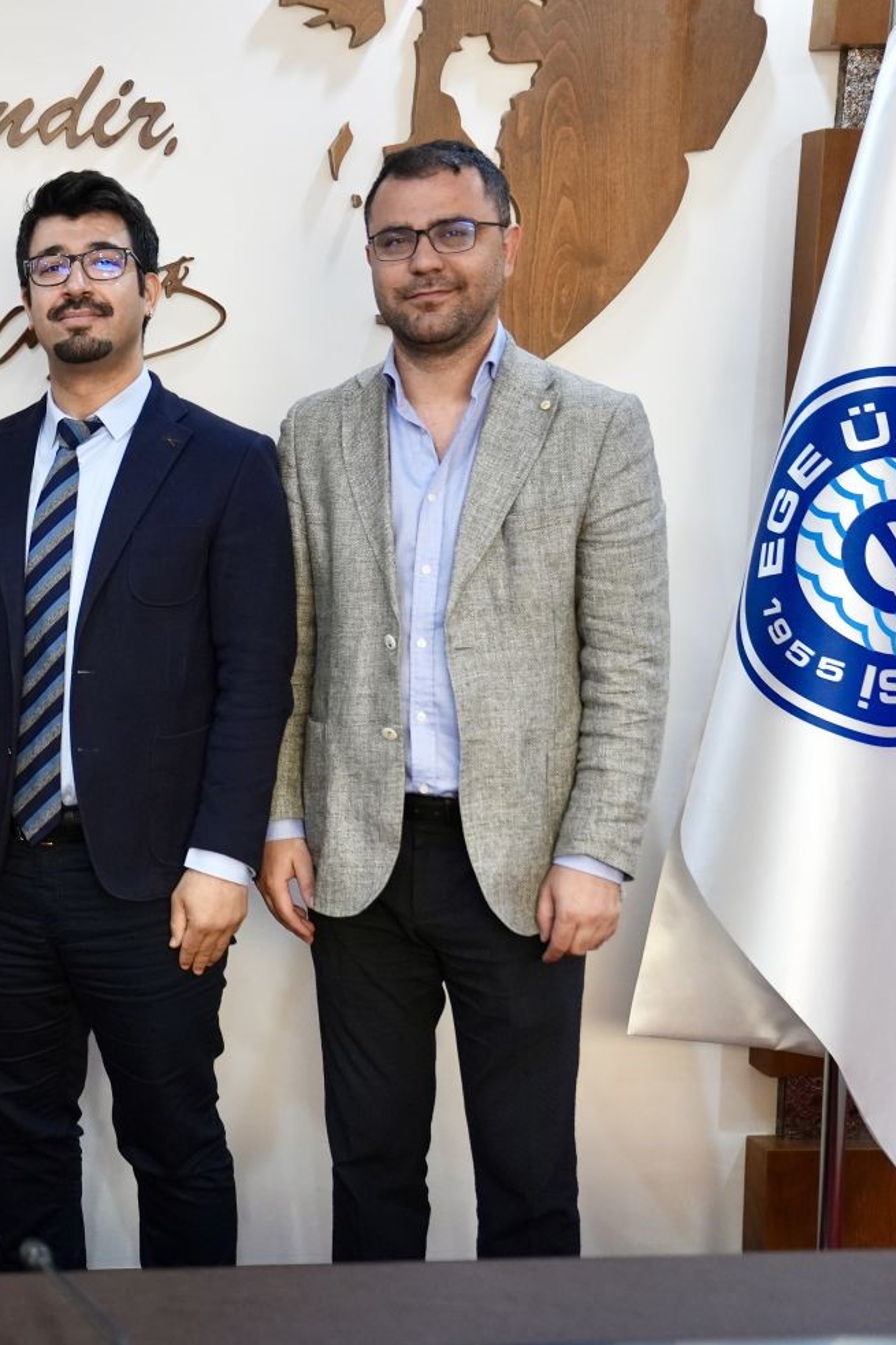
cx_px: -88
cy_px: 664
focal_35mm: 58
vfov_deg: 34.5
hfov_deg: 22.1
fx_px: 2166
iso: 1250
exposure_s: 1/100
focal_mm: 38
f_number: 3.2
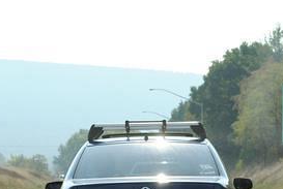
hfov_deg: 10.6
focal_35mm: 193
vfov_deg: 7.1
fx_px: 1521
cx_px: 140
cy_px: 168
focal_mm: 55
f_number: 8
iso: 100
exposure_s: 1/250
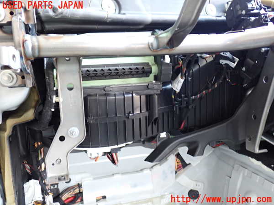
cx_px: 137
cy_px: 102
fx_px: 253
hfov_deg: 56.8
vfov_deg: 44.2
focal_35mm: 32
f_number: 2.4
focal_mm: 5.79
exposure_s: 1/30
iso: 400
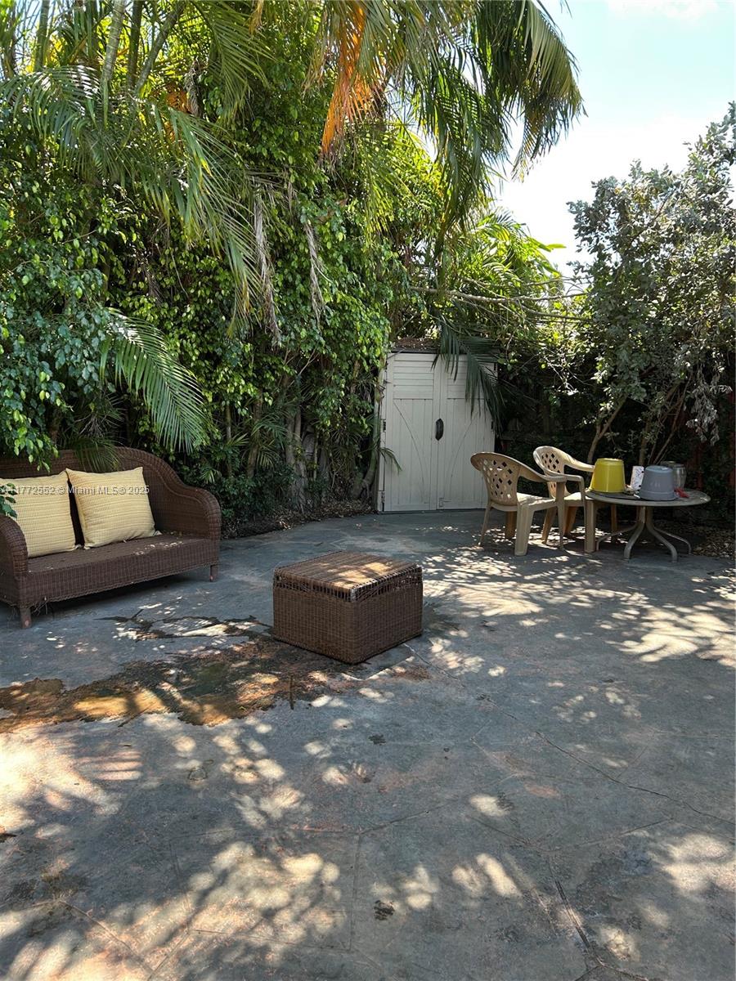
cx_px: 368
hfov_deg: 53.1
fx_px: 737
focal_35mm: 26
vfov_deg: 67.3
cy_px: 490
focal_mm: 5.7
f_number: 1.5
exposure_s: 1/316
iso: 50
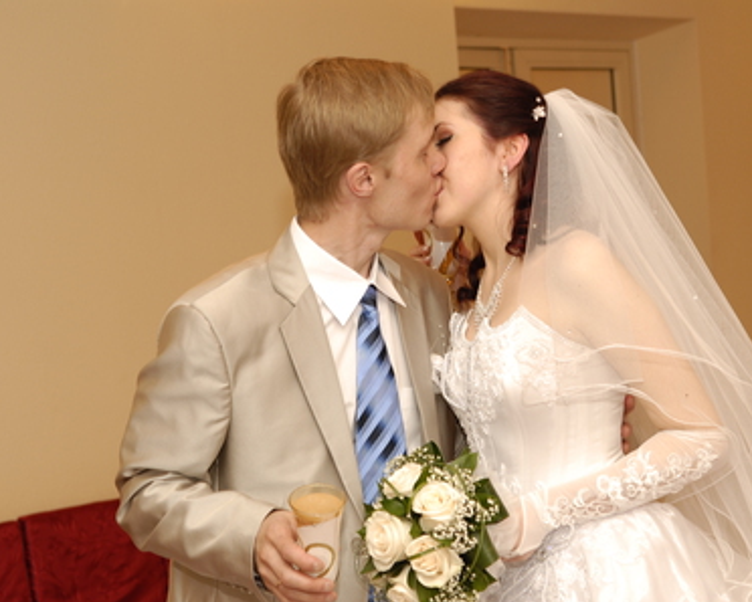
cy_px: 300
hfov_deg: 25.4
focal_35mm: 75
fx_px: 1670
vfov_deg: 20.4
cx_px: 420
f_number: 5
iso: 250
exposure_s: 1/50
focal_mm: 44
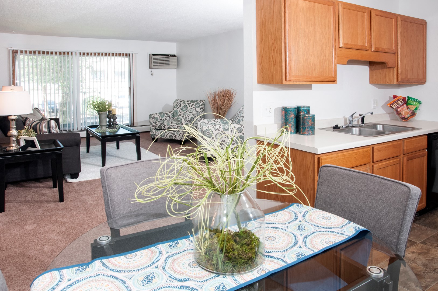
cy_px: 146
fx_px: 310
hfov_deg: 70.5
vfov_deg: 50.3
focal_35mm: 26
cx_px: 219
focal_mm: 17
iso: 400
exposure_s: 1/25
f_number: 13
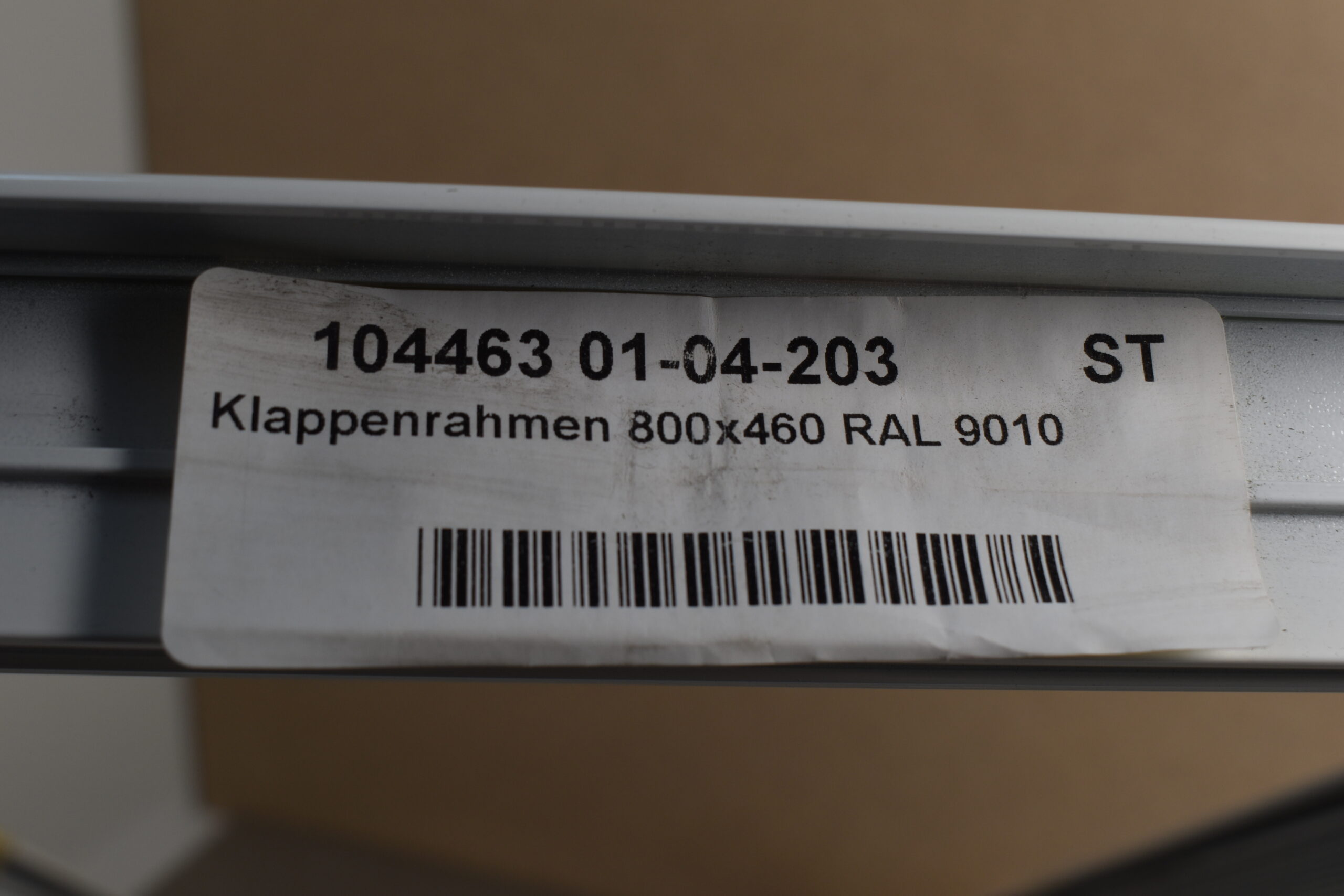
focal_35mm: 46
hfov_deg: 42.3
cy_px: 448
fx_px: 1736
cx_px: 672
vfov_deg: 28.9
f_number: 8
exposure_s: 1/60
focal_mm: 31
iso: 220
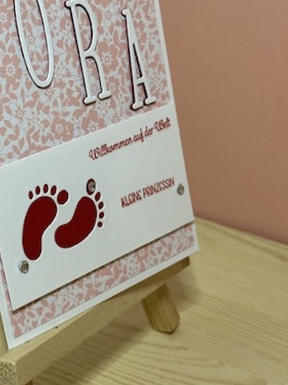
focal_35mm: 82
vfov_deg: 23.8
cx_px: 67
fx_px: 910
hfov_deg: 17.9
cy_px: 174
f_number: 1.78
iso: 100
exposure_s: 1/60
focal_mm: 6.86
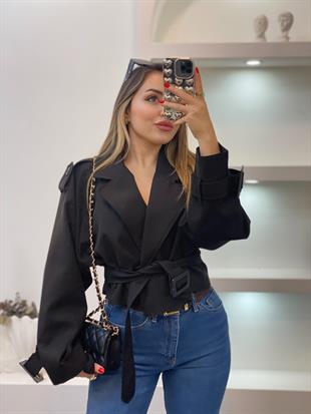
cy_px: 207
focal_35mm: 52
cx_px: 156
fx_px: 623
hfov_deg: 28.0
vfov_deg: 36.8
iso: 100
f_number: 2
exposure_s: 1/100
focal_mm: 6
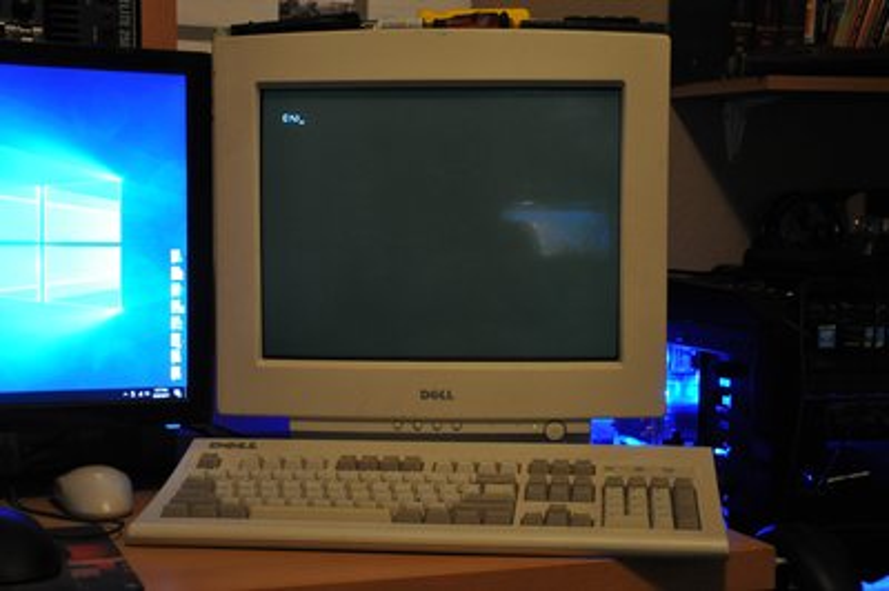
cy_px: 296
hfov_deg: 31.9
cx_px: 444
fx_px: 1554
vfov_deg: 21.5
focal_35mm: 63
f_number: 4.5
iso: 800
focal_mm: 42
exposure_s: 1/10
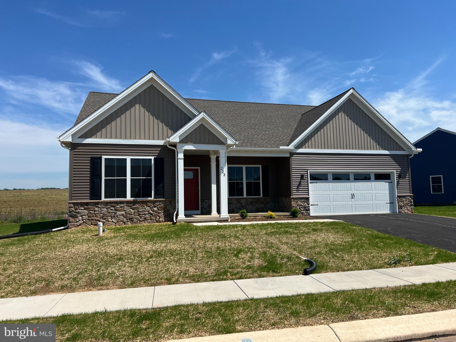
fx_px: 343
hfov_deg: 67.3
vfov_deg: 53.1
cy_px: 171
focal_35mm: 26
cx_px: 228
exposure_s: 1/5882
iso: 50
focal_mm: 5.7
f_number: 1.5
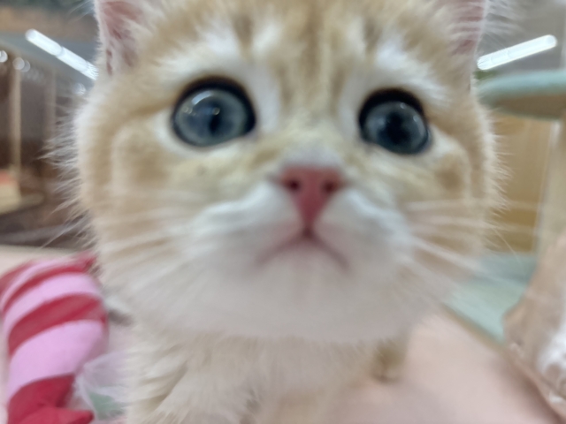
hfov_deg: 67.3
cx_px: 283
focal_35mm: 26
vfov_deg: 53.1
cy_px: 212
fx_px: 425
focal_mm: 5.96
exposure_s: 1/100
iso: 64
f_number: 1.6
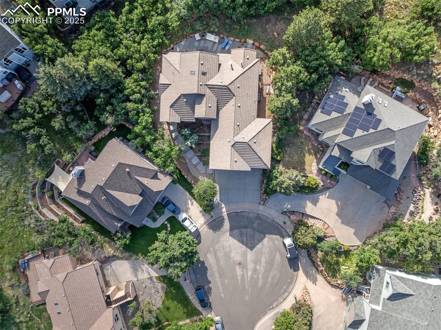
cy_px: 165
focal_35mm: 24
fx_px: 305
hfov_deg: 71.6
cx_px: 220
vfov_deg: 56.7
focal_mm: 12.29
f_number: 2.8
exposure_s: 1/25
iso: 110
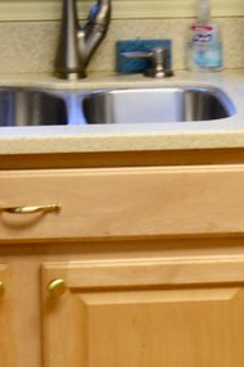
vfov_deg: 12.6
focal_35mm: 161
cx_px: 274
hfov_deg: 8.4
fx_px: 1641
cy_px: 20
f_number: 3.5
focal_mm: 18
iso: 400
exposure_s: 1/60
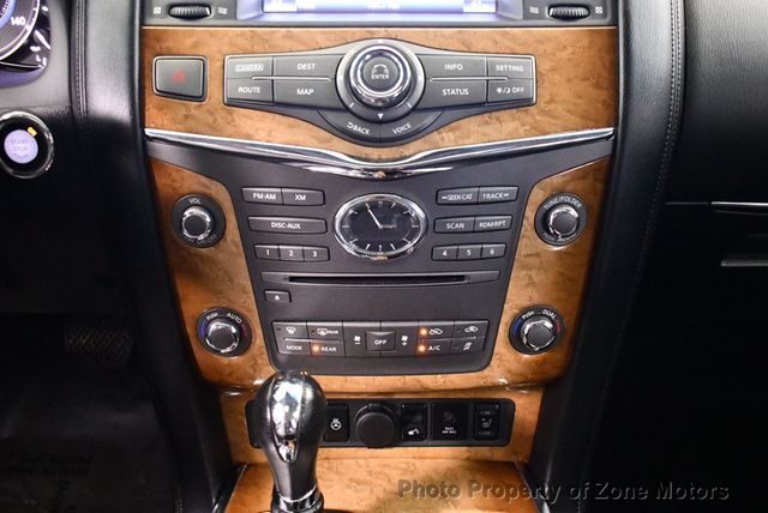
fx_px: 769
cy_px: 256
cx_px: 384
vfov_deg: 36.9
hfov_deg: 53.1
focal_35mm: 36
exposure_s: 1/60
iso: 8000
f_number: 3.5
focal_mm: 18
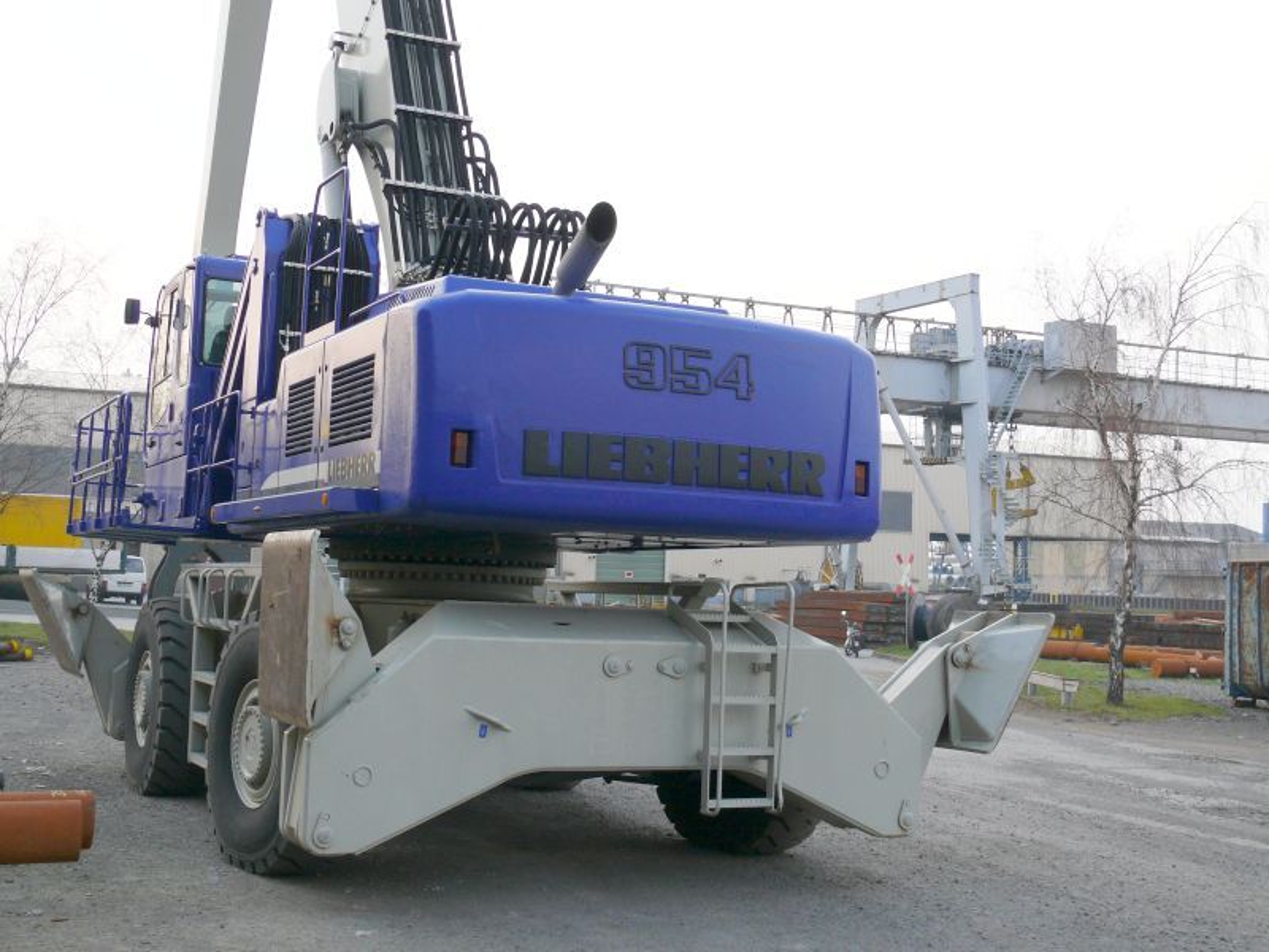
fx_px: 1650
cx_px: 634
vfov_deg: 32.2
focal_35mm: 45
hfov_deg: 42.1
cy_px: 476
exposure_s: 1/500
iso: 100
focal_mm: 9.6
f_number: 3.6
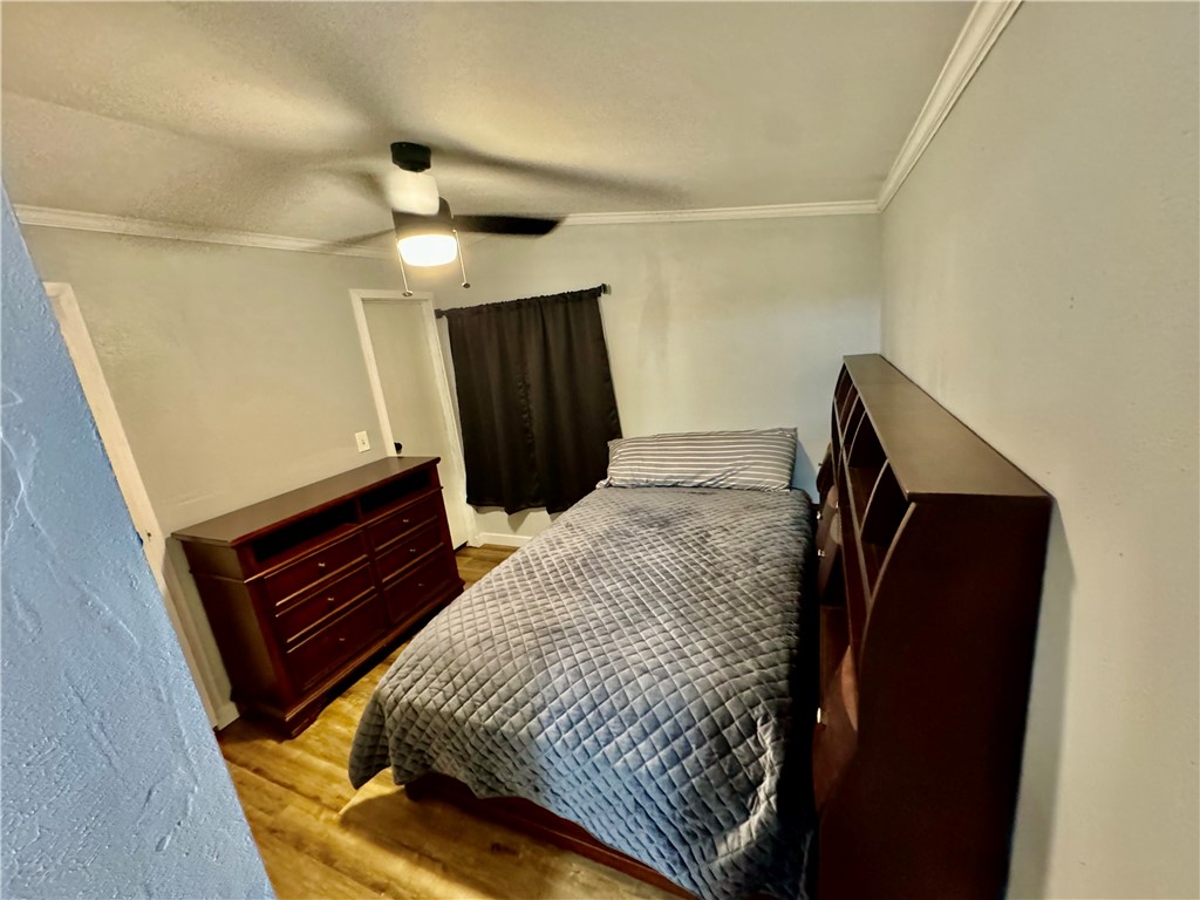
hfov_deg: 102.1
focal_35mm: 14
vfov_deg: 85.7
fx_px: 485
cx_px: 600
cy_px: 450
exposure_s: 1/60
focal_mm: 2.22
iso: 1250
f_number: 2.2
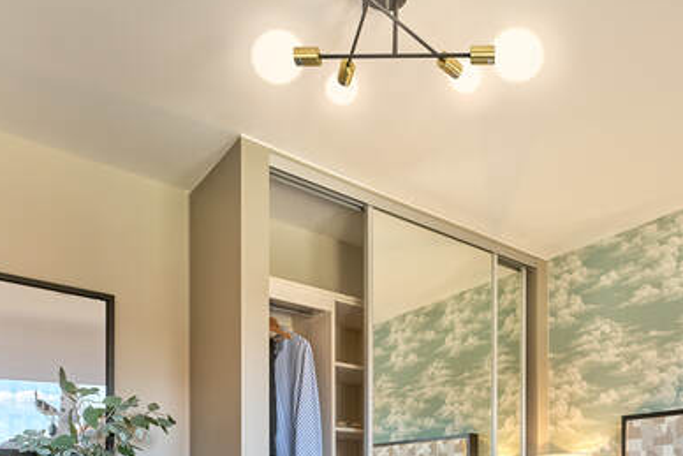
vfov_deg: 36.2
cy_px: 497
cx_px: 498
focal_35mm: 31
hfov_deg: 57.7
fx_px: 588
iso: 100
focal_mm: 14
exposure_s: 1/4
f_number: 10
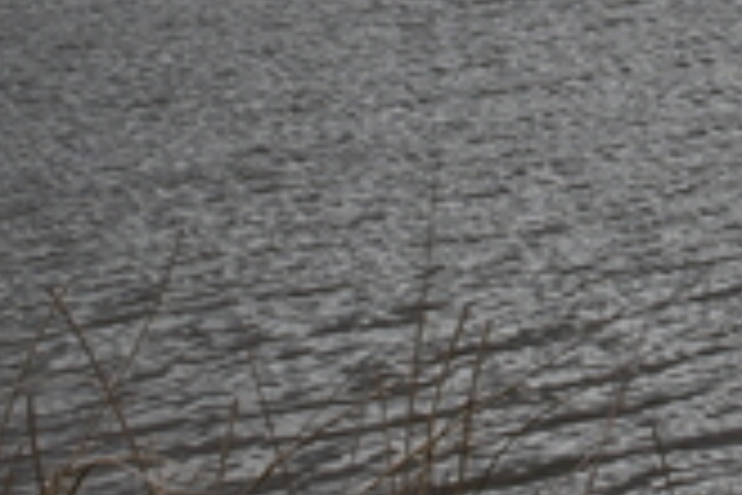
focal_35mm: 217
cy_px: -526
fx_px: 4472
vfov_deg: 6.1
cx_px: 994
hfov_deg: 9.3
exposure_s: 1/500
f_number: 11
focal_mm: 28
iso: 100
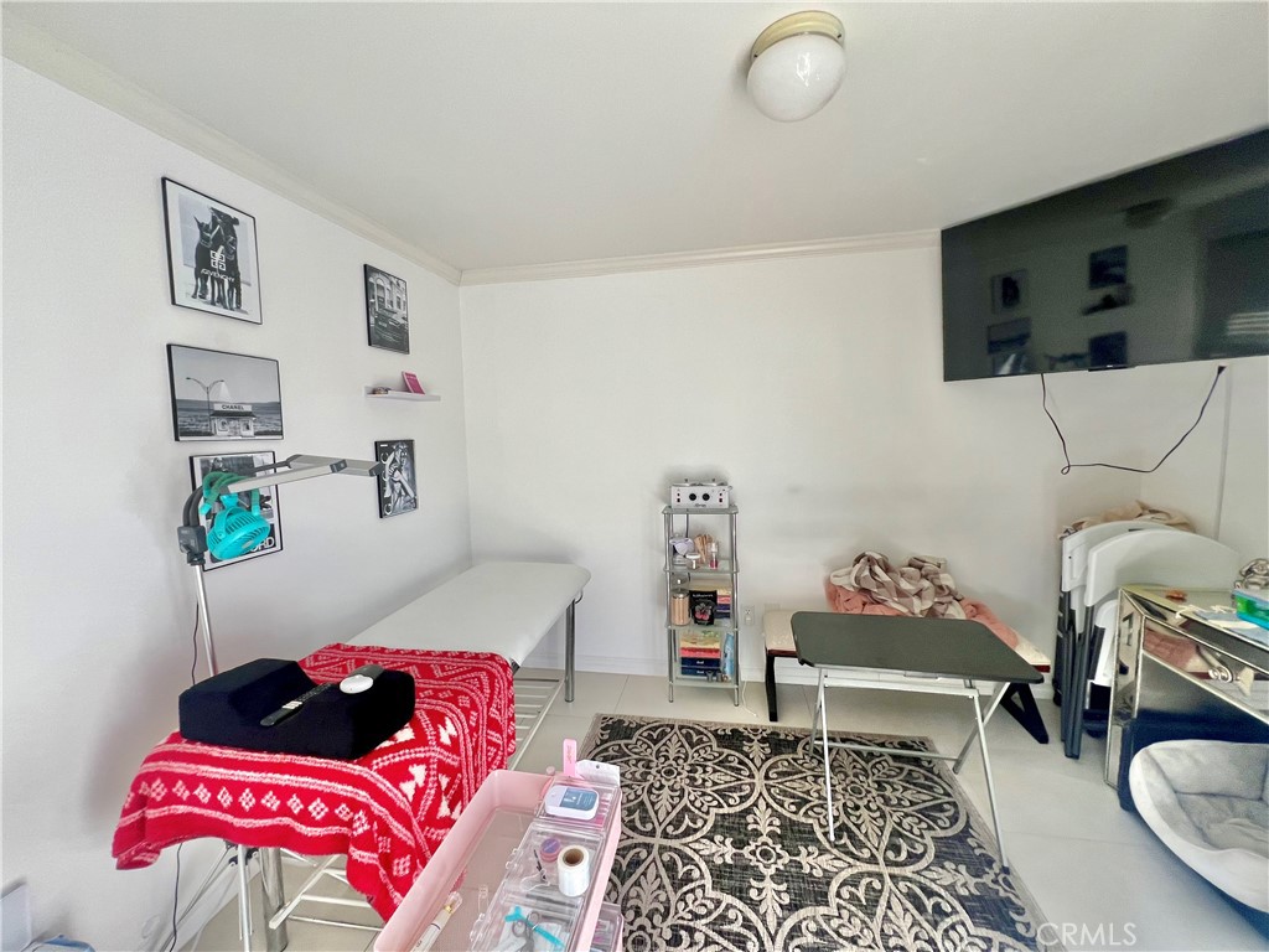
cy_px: 476
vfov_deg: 89.9
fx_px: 477
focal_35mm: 13
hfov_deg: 106.2
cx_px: 634
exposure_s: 1/99
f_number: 1.8
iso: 50
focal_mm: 1.57
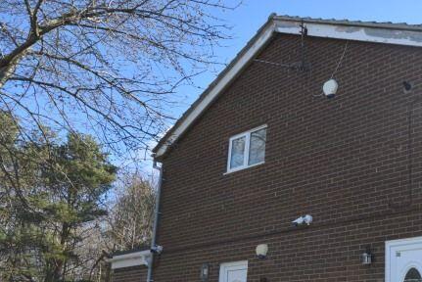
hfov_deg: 42.6
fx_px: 460
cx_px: 422
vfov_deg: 33.2
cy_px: 225
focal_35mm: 39
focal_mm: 11
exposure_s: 1/250
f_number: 8
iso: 160
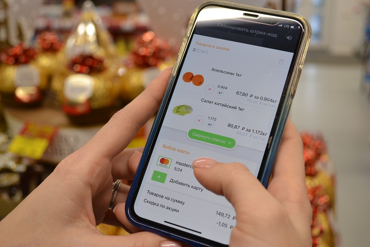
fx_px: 524
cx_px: 185
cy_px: 124
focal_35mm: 51
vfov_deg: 26.5
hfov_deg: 38.9
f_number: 5
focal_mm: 34
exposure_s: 1/80
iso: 400
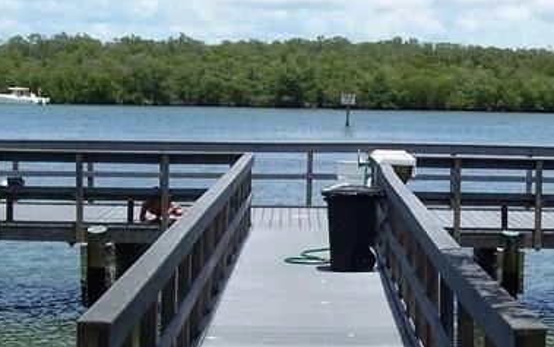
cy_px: 225
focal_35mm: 94
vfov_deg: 13.9
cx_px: 368
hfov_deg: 22.0
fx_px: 1419
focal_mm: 7
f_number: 5.6
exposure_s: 1/350
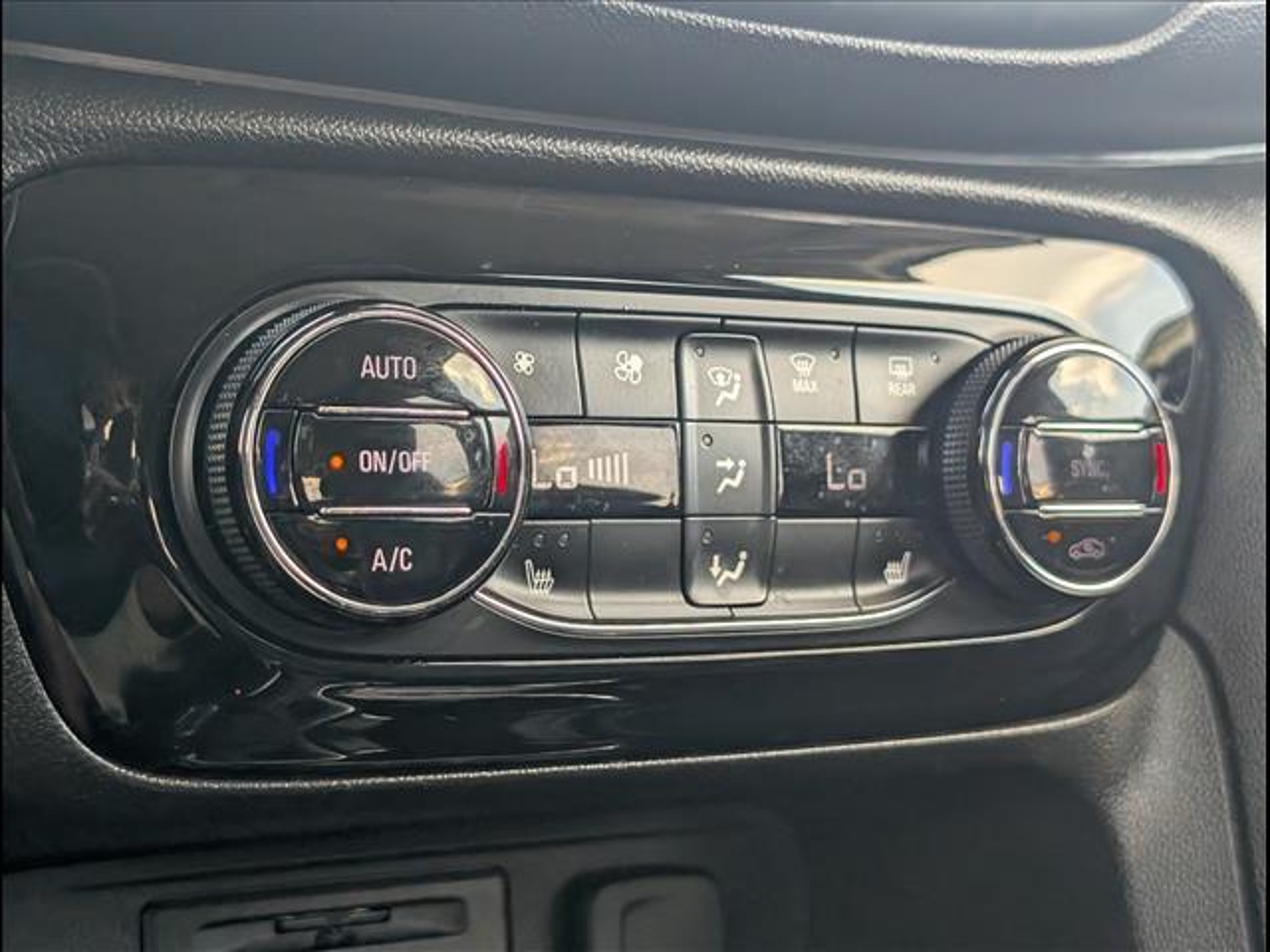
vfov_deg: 29.7
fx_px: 1798
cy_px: 476
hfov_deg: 38.9
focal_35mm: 49
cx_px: 635
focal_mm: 6.9
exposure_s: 1/714
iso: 406
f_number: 1.68
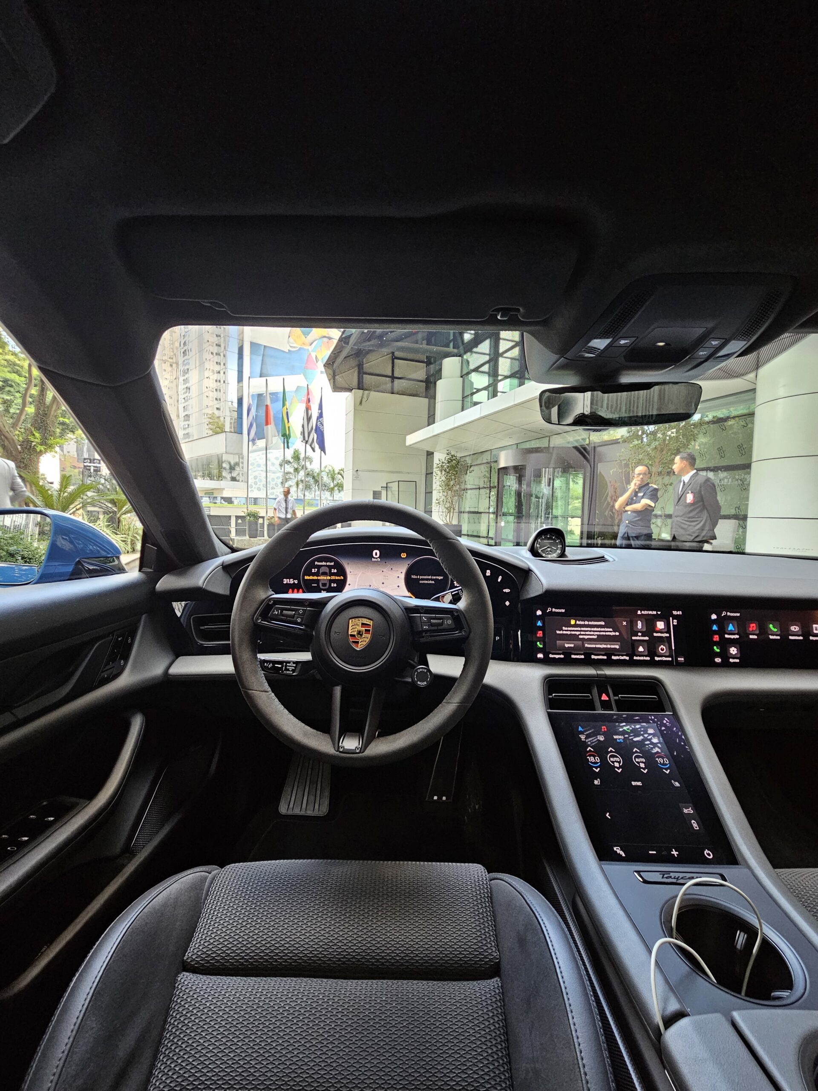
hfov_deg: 89.9
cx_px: 409
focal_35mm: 13
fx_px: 410
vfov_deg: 106.2
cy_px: 546
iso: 320
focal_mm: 2.2
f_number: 2.2
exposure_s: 1/40
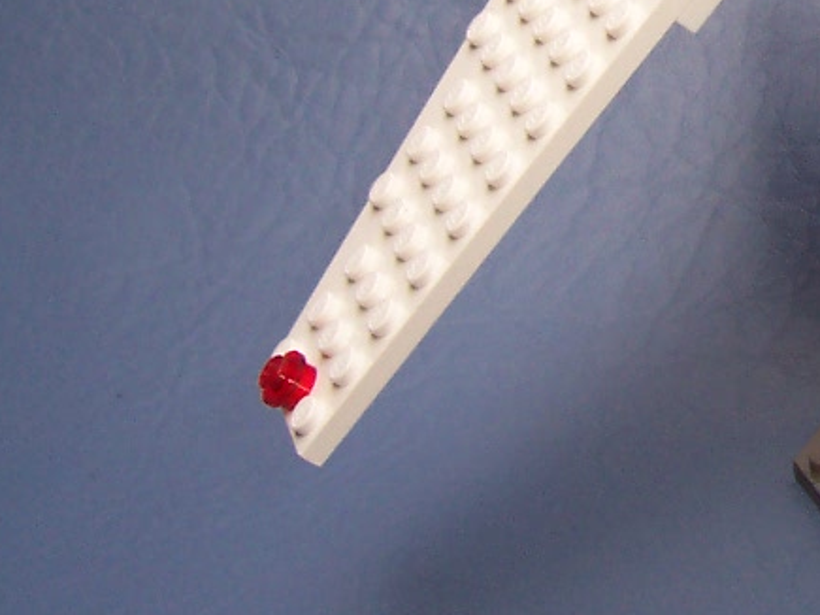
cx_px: 1058
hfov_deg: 18.0
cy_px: 4
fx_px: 2416
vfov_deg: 14.3
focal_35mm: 102
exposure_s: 1/180
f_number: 2.8
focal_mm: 5.6
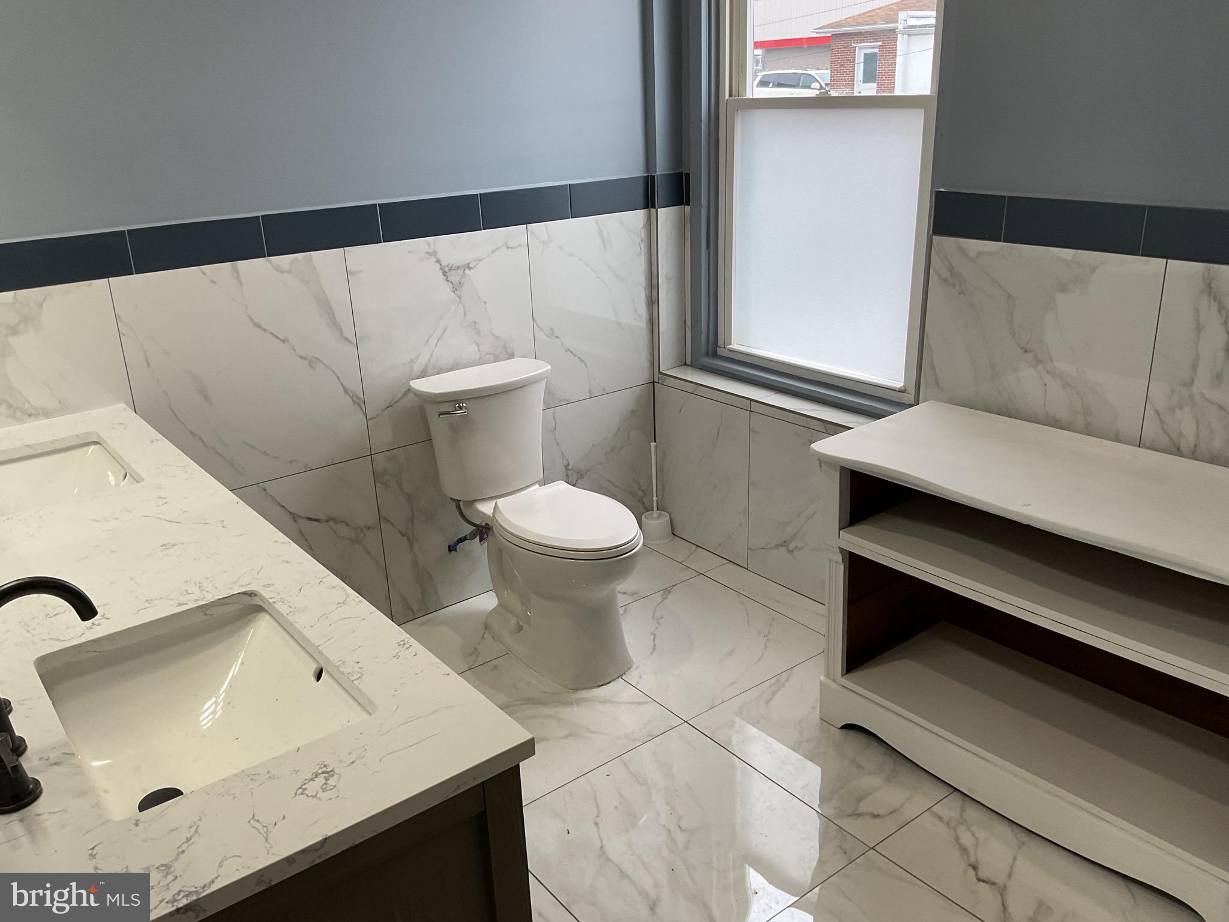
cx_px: 614
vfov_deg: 48.2
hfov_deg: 61.7
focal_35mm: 29
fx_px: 1030
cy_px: 461
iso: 50
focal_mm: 3
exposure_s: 1/120
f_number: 1.8
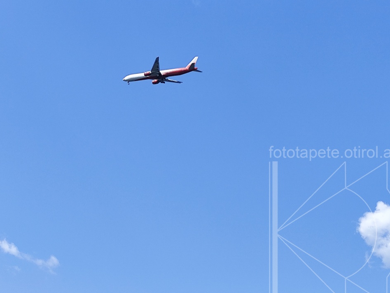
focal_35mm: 99
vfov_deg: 14.9
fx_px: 1115
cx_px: 195
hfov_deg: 19.8
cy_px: 149
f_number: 1.65
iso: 50
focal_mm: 6.19
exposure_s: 1/775
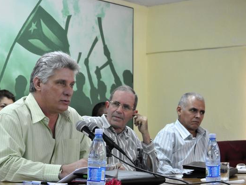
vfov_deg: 16.3
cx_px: 116
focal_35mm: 91
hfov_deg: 21.6
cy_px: 92
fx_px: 644
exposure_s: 1/50
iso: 2000
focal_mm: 55
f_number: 5.6
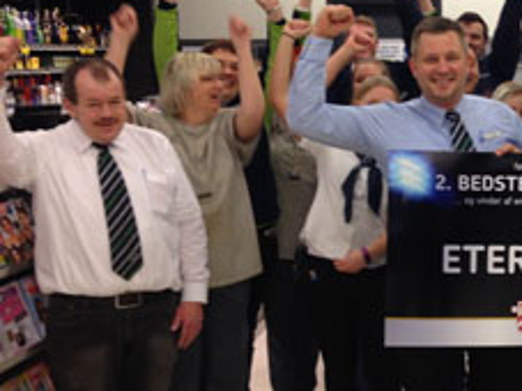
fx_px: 1025
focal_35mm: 68
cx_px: 520
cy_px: 153
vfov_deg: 21.6
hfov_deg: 27.0
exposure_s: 1/24
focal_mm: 4.12
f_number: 2.4
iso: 50
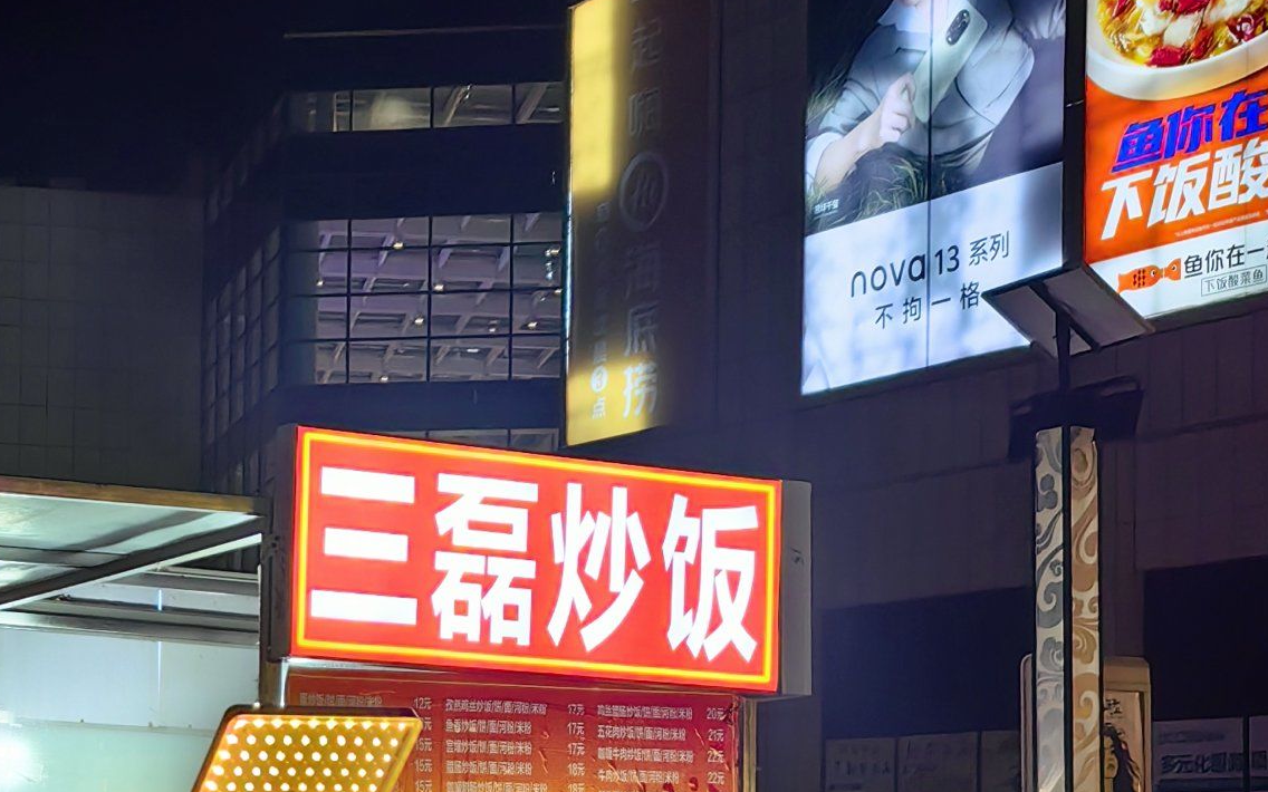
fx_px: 2730
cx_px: 219
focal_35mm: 79
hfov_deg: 25.6
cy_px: 765
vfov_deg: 16.2
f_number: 1.4
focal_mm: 5.75
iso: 50
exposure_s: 1/147
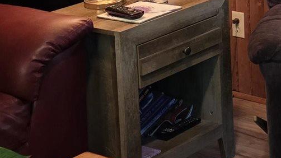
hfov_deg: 17.3
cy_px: -159
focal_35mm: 115
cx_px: 385
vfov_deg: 9.8
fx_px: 857
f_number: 1.7
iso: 500
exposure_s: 1/120
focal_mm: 6.3
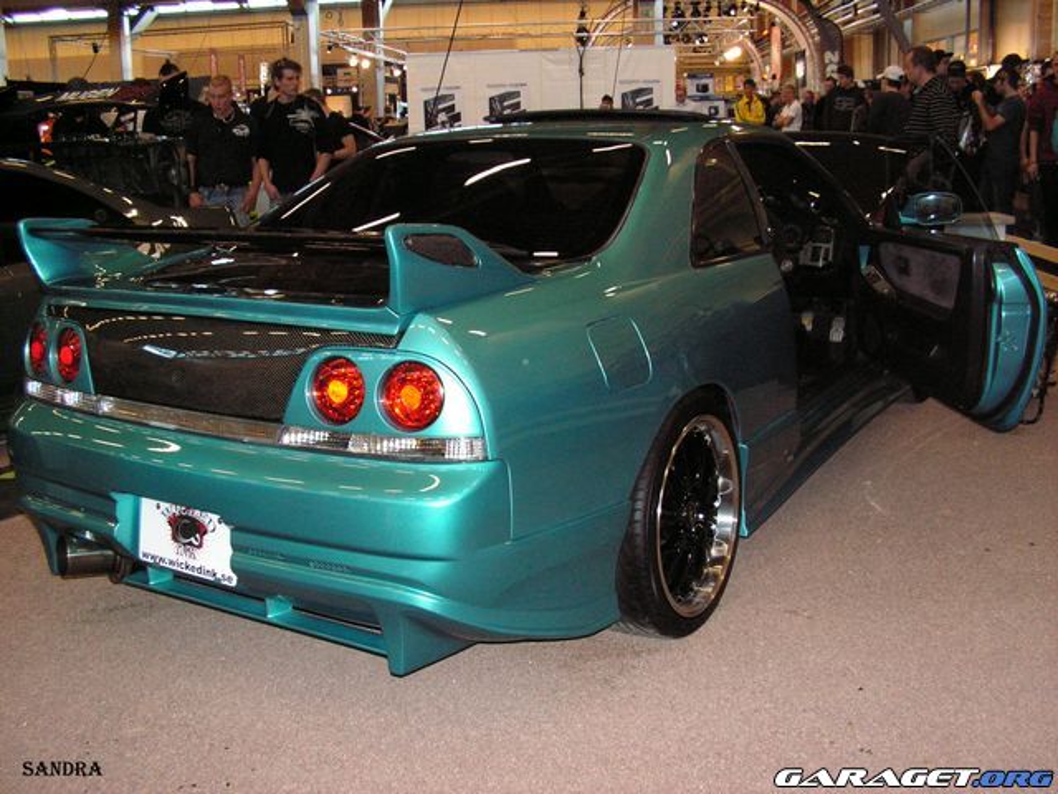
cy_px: 397
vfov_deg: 39.7
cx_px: 529
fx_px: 1100
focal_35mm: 36
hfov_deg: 51.4
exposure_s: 1/40
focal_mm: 6
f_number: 3.2
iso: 160
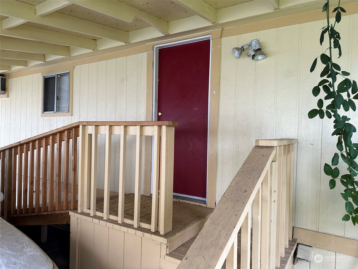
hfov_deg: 71.6
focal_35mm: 24
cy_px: 134
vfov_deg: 56.8
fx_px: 248
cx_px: 179
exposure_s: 1/121
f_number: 1.78
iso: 160
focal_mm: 6.86
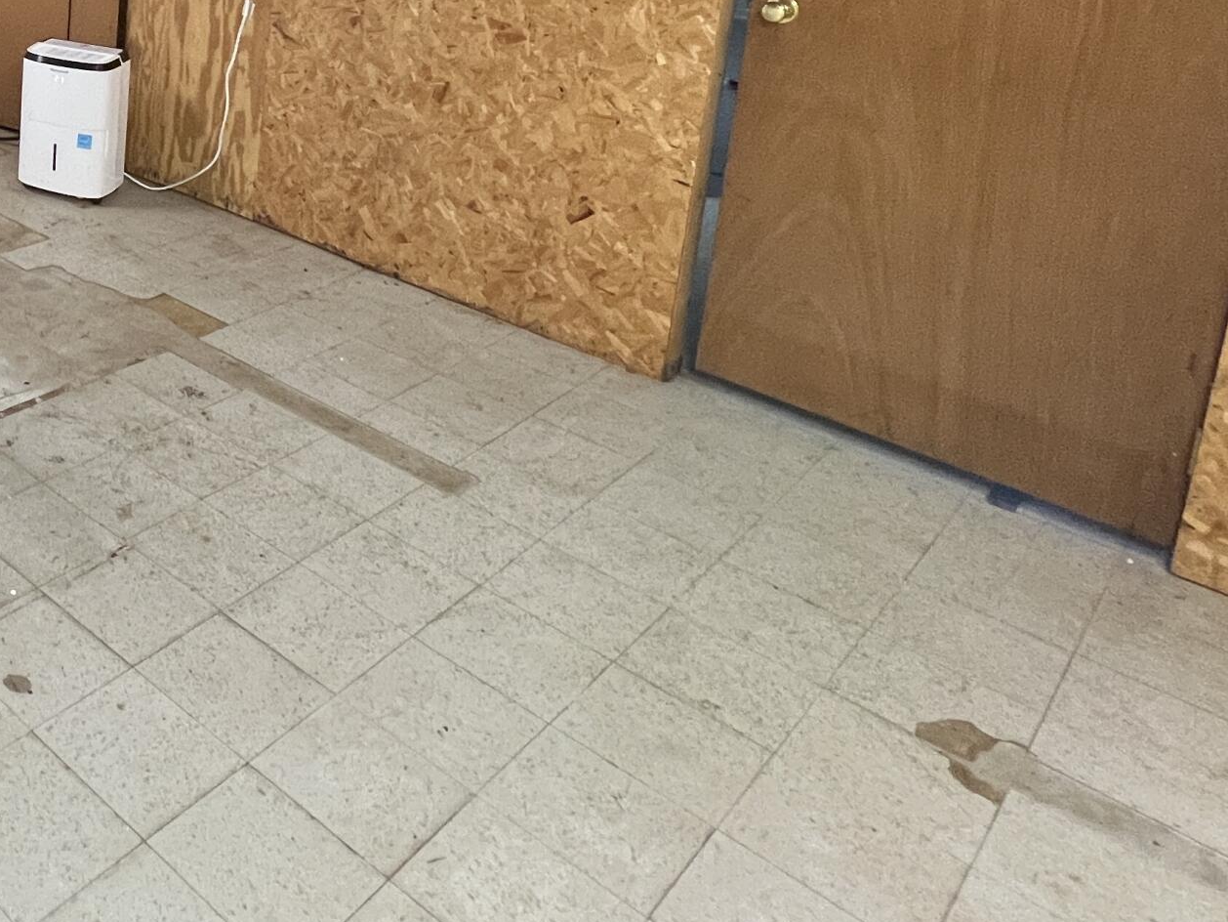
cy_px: -29
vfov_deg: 39.3
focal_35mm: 31
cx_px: -103
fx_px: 1100
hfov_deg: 45.1
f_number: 1.8
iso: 320
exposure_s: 1/60
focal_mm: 1.57
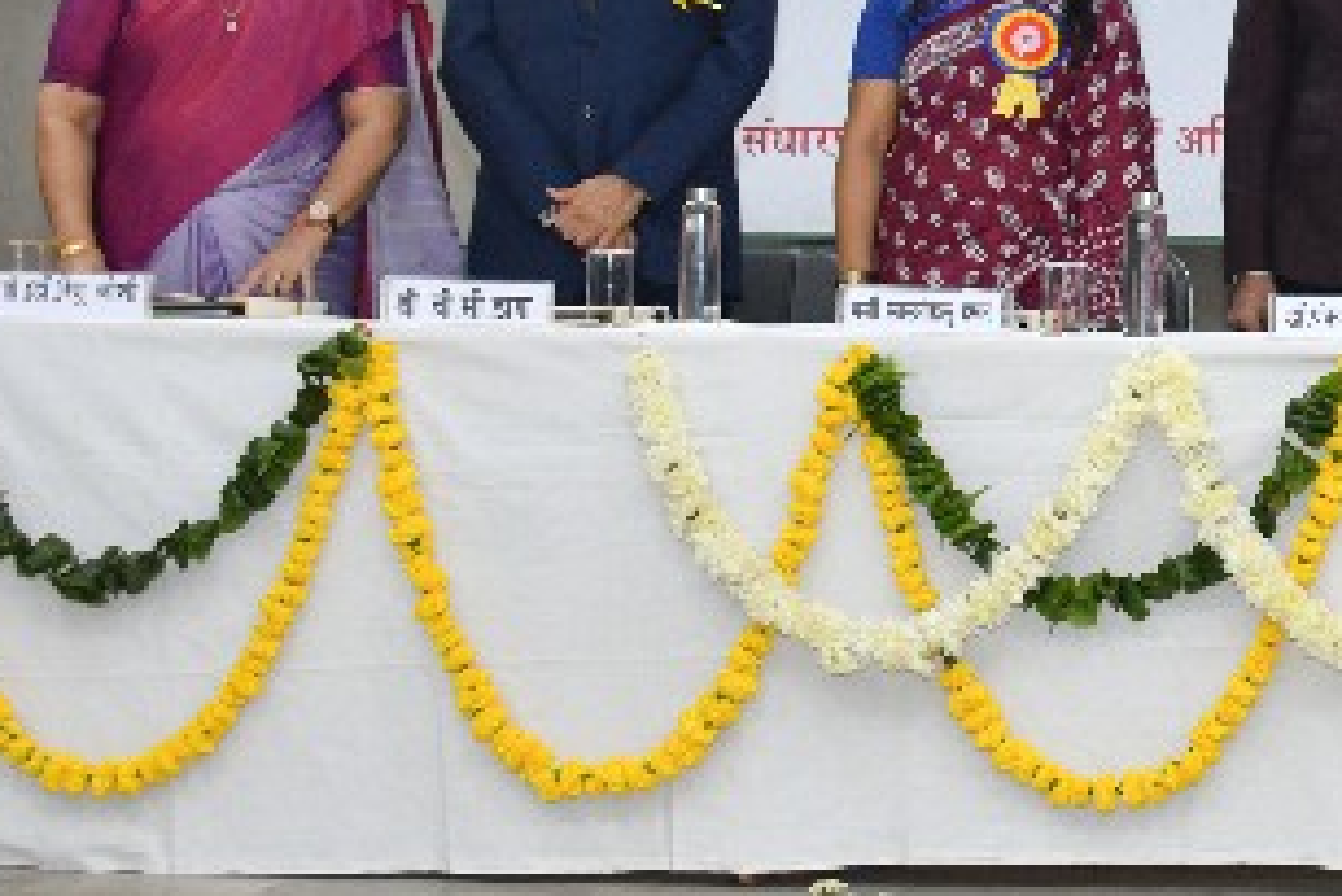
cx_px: 1578
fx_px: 3207
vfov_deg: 15.7
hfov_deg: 22.0
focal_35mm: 86
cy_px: 33
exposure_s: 1/125
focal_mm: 22
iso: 1250
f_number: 5.6
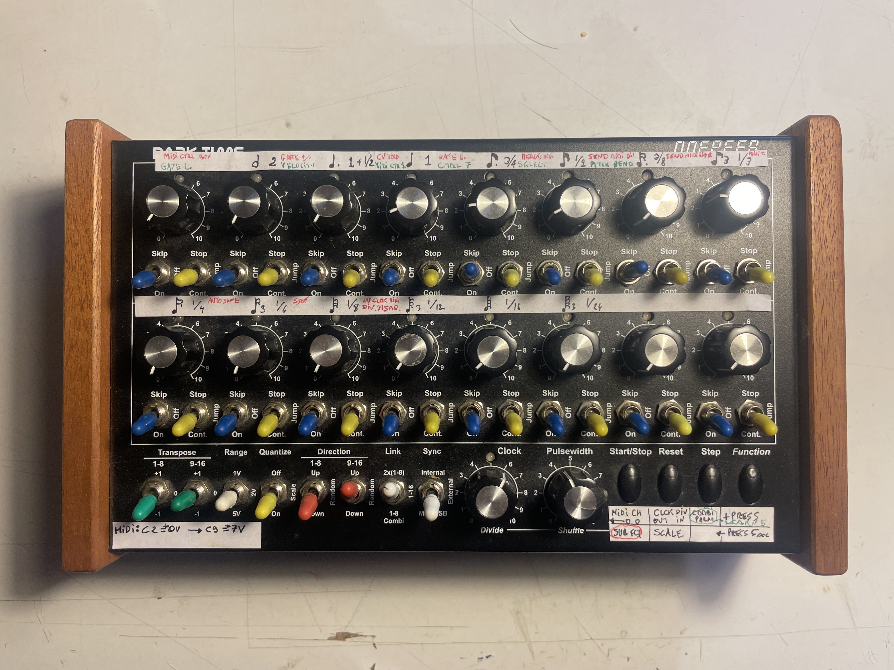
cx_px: 447
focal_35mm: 26
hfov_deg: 67.3
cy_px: 335
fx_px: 671
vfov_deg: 53.1
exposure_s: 1/100
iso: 64
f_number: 1.6
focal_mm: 4.2
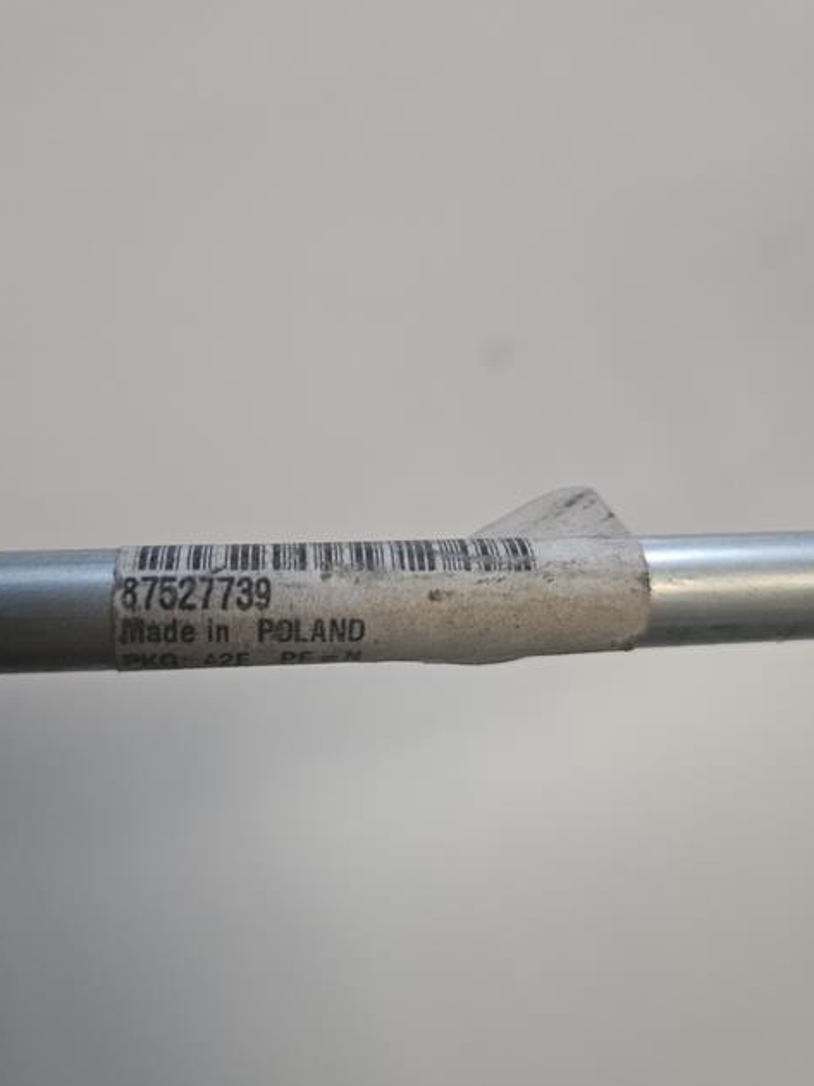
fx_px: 878
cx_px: 391
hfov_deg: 49.7
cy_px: 546
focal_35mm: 28
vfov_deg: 63.5
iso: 640
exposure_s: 1/33.3
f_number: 1.8
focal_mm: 5.4
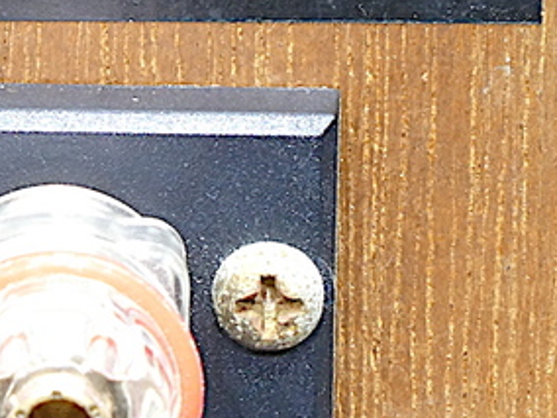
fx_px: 14433
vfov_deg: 1.7
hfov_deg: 2.2
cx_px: -133
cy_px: -10
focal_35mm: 897
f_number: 5.6
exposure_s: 1/1.6
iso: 200
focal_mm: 47.5
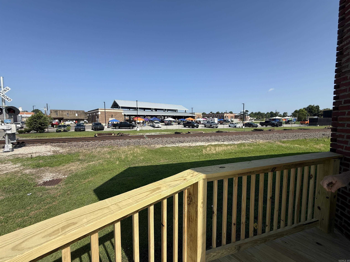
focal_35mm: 14
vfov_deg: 85.7
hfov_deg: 102.1
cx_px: 175
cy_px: 131
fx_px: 142
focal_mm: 2.22
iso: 50
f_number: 2.2
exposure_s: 1/2320
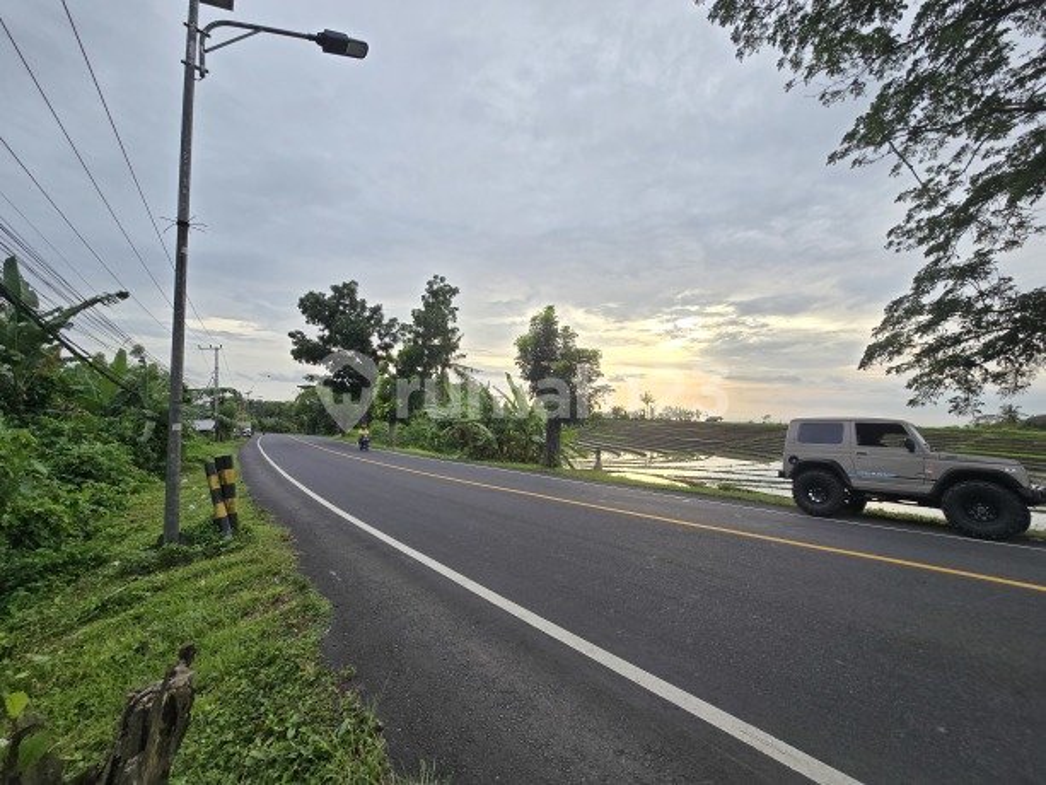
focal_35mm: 13
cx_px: 523
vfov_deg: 89.9
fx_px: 393
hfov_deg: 106.2
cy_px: 392
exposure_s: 1/629
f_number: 2.2
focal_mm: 2.2
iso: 50
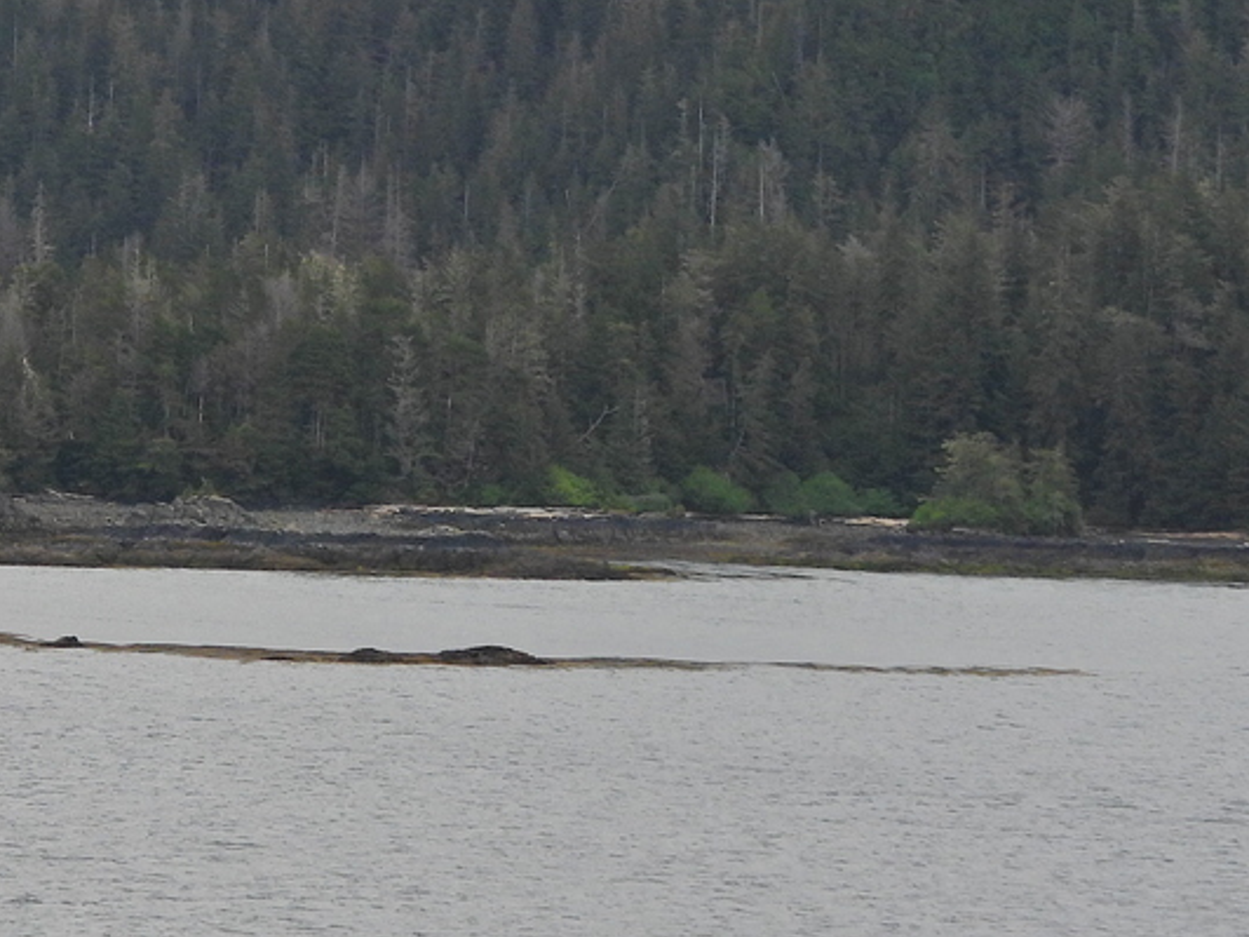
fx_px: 11727
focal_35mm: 325
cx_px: 89
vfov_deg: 4.6
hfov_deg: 6.1
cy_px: 26
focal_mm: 24.1
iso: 100
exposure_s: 1/500
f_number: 4
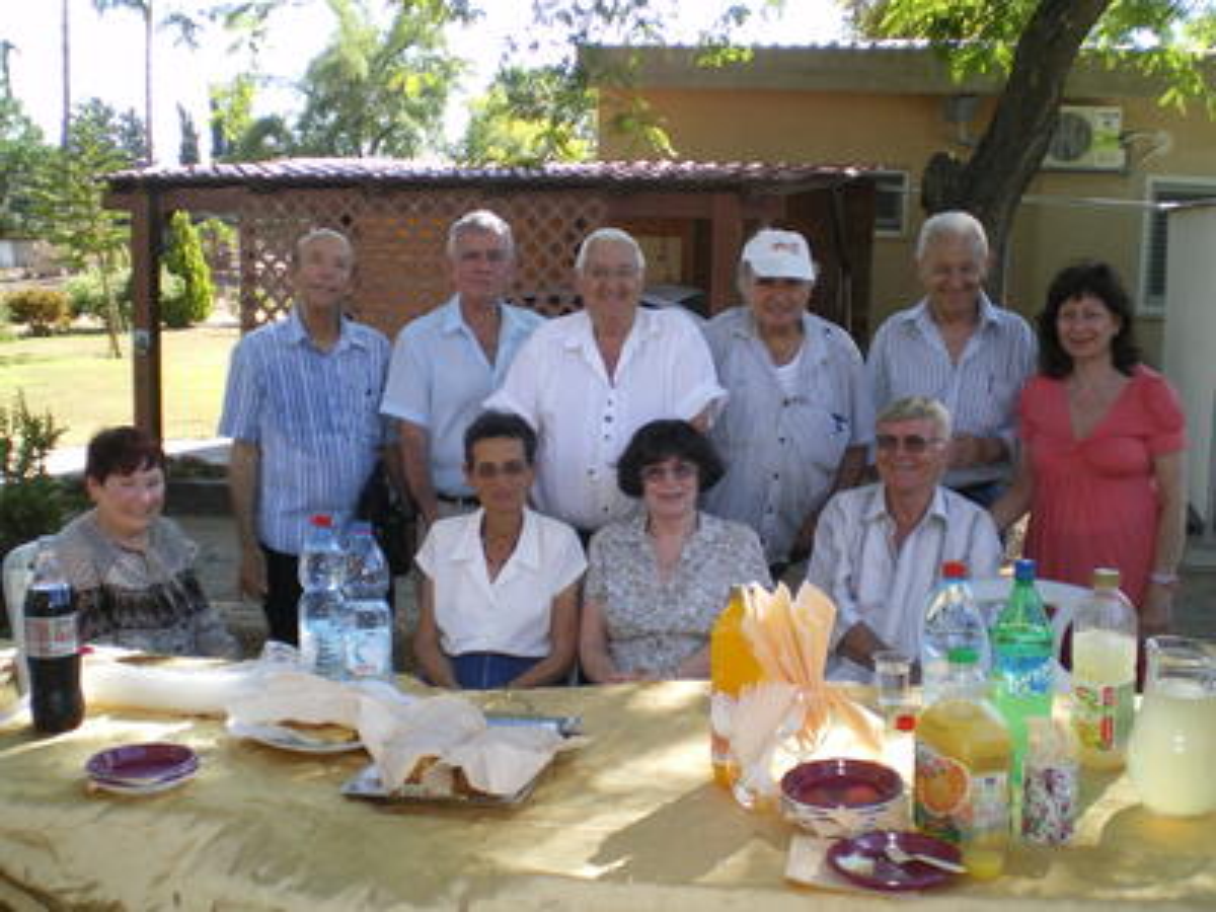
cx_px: 608
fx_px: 1335
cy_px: 456
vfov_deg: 37.7
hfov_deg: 49.0
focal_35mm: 38
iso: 64
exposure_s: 1/125
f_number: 3.1
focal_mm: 6.3
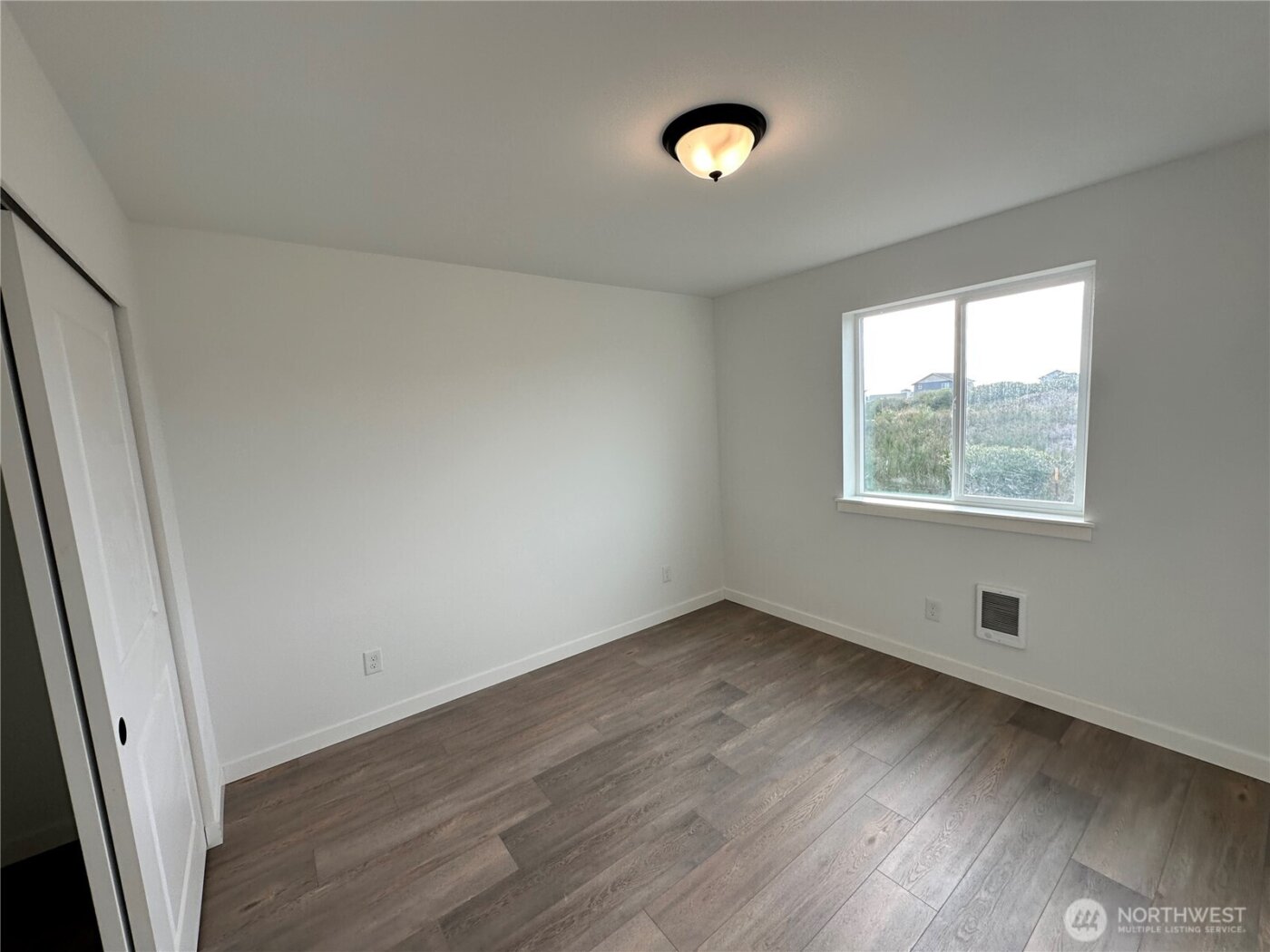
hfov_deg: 102.1
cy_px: 476
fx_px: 514
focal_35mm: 14
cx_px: 635
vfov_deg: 85.7
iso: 40
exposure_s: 1/126
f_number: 2.2
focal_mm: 2.22
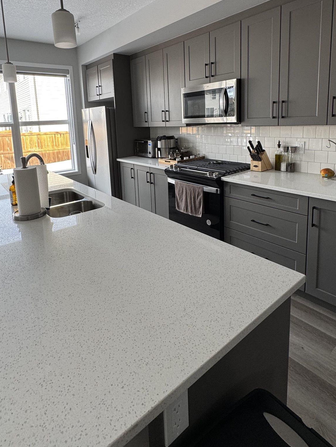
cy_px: 159
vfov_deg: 77.1
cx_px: 155
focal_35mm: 21
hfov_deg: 63.4
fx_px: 272
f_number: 2.2
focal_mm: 2.22
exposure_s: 1/99
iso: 80
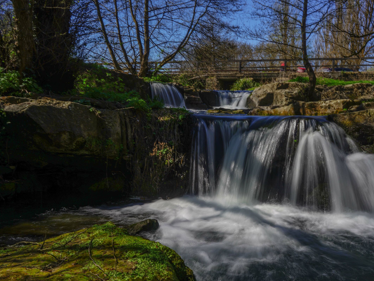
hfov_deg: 48.9
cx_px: 208
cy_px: 141
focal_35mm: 38
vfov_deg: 37.7
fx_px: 411
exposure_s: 1/2.5
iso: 64
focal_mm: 35
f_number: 11
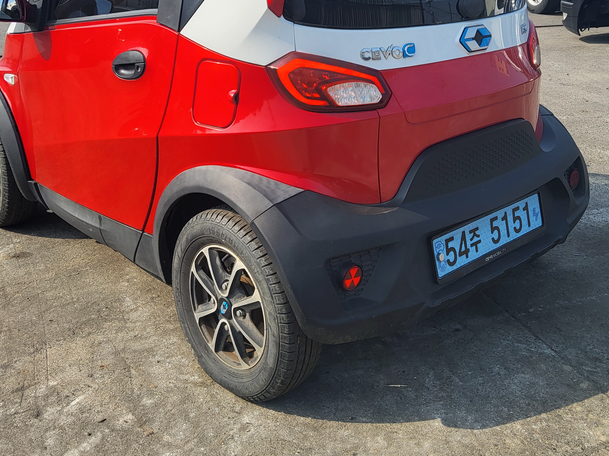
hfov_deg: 44.8
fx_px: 739
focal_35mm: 42
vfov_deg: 33.4
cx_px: 329
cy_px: 94
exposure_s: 1/553
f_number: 1.8
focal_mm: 3.98
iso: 12
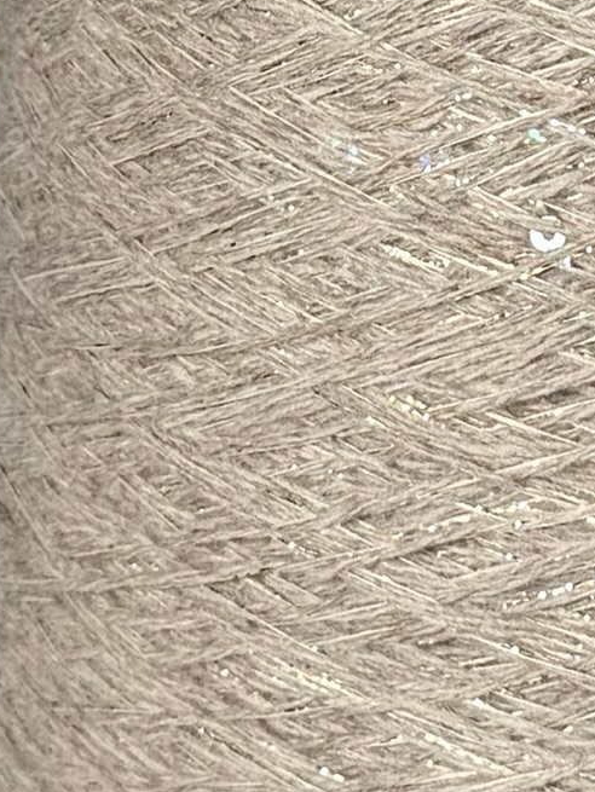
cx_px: 720
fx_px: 1717
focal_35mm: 75
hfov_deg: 18.6
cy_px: 330
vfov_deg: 25.9
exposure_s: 1/5714
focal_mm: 6.76
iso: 80
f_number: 1.78
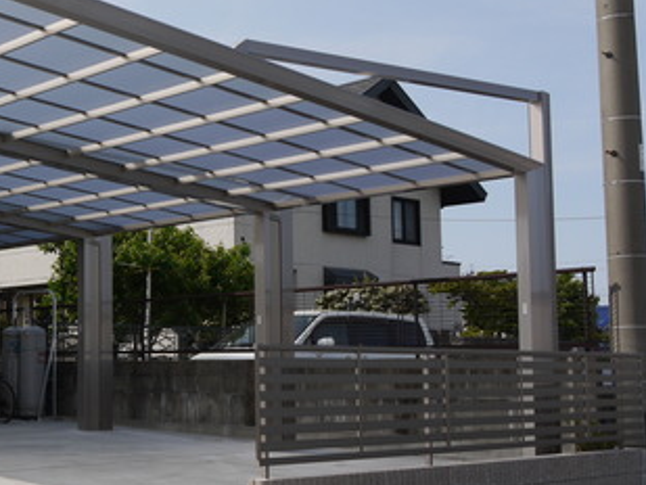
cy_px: 276
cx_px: -19
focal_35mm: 58
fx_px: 1083
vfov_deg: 25.2
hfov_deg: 30.6
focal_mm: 14
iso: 100
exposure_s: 1/400
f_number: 8
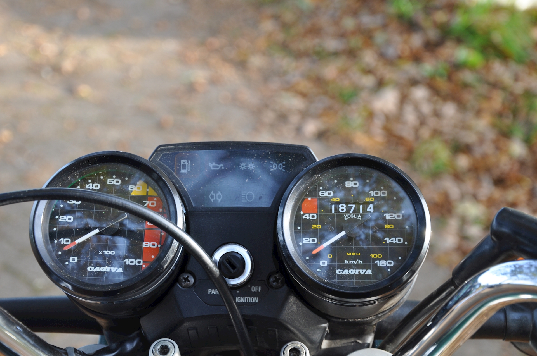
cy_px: 178
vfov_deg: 17.4
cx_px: 268
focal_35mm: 78
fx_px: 1162
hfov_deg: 26.0
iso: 200
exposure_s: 1/40
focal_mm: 52
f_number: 6.3
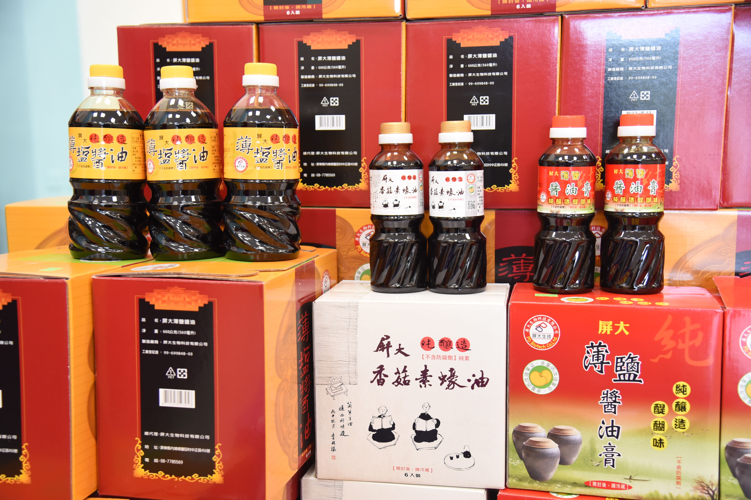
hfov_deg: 44.5
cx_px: 376
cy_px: 250
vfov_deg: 30.5
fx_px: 918
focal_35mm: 44
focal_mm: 44
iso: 2800
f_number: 4
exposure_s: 1/250
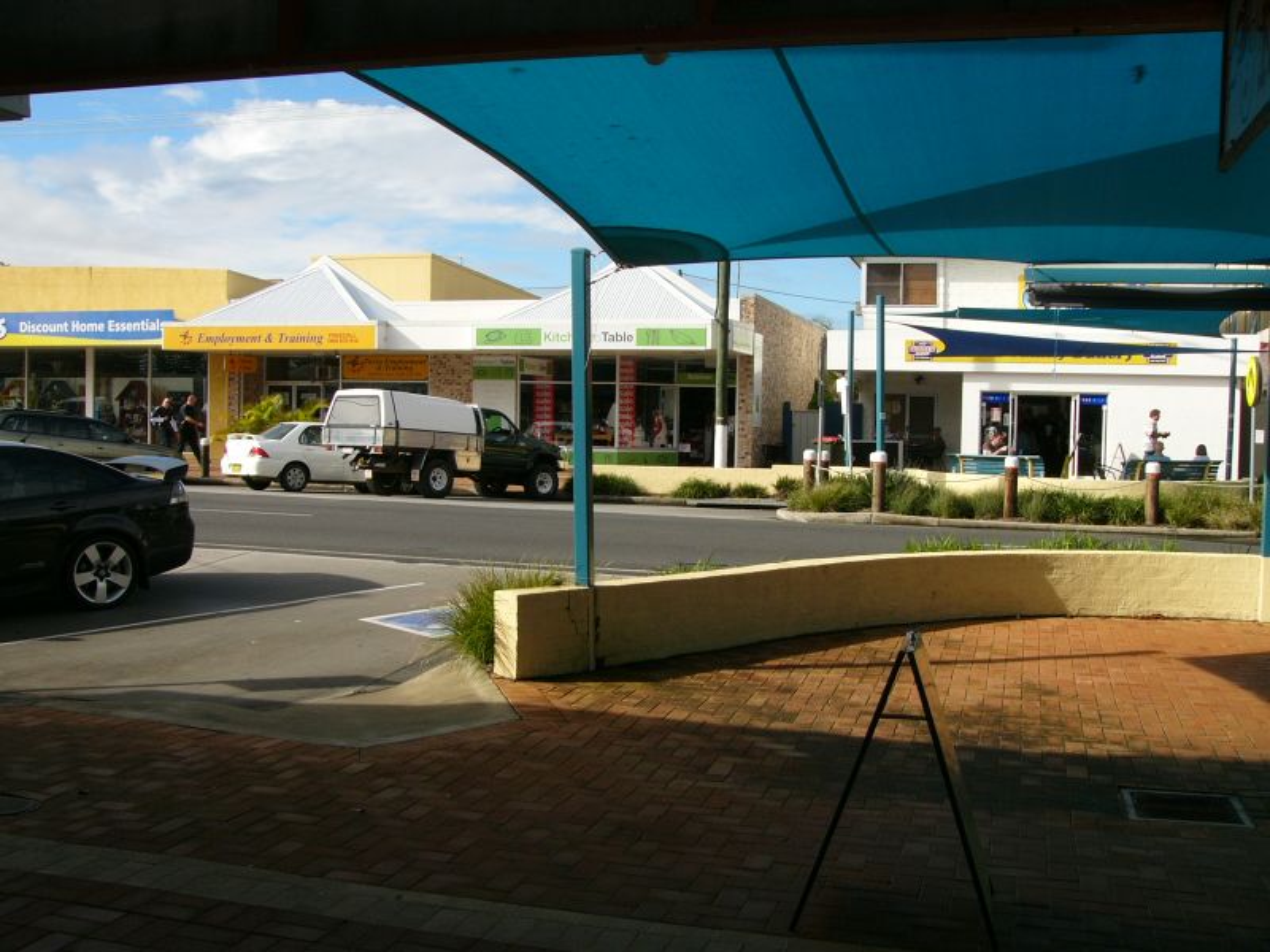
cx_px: 635
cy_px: 476
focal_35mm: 37
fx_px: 1357
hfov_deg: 50.1
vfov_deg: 38.7
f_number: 4
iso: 50
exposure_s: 1/640
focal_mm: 6.2
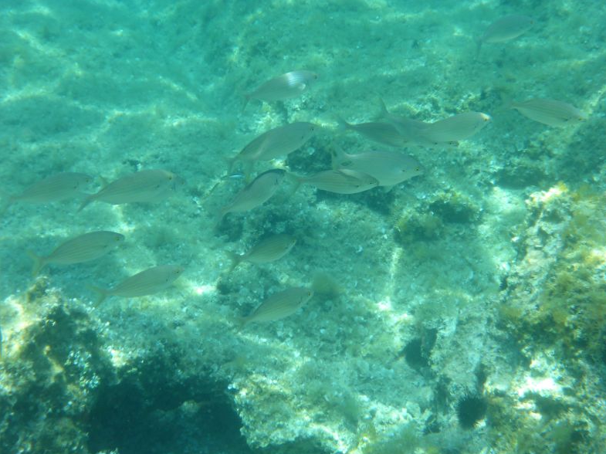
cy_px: 231
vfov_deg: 28.0
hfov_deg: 36.8
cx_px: 308
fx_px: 910
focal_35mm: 52
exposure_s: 1/160
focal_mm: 9.1
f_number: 4.7
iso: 100
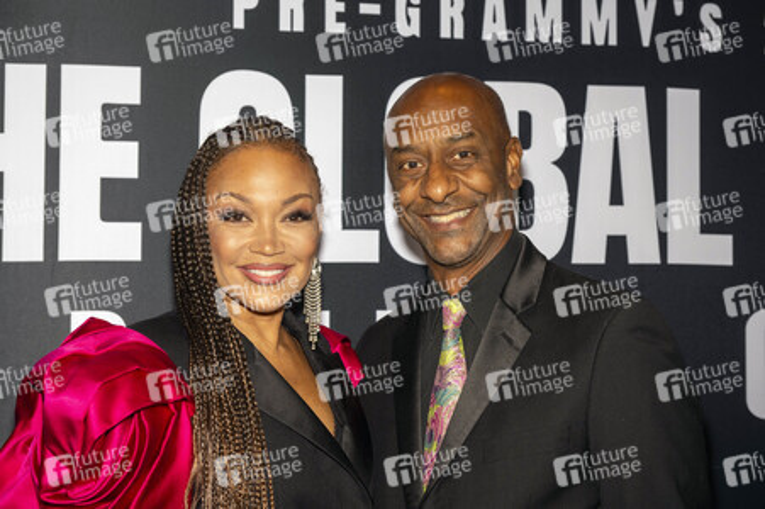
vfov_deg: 22.6
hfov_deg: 33.4
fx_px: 1274
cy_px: 254
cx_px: 382
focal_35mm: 60
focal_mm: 60
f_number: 5.6
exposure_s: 1/200
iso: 800
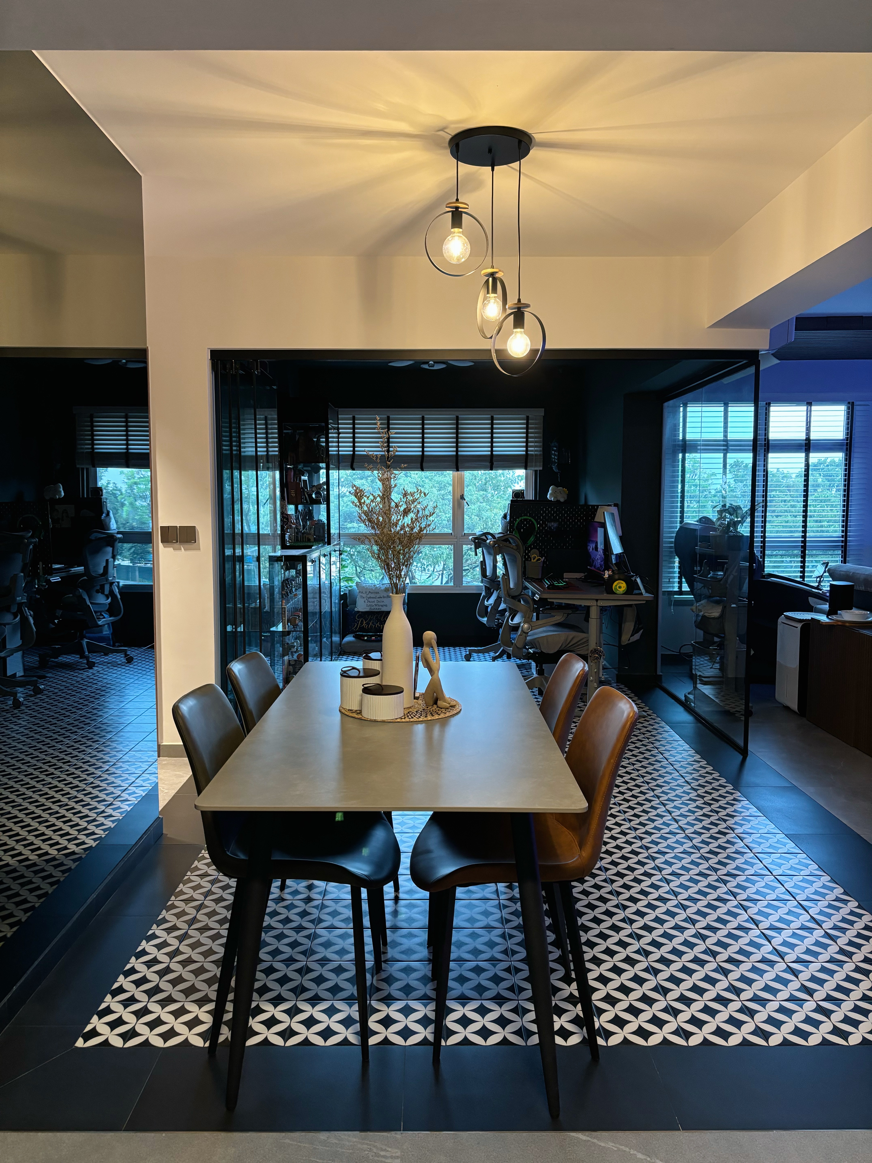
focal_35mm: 26
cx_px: 436
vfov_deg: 67.3
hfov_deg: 53.1
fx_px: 873
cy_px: 582
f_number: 1.6
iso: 400
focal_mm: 5.96
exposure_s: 1/50
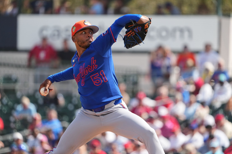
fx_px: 3904
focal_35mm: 606
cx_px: 116
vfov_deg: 2.3
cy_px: 77
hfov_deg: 3.4
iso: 800
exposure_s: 1/2000
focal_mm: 600
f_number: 6.3
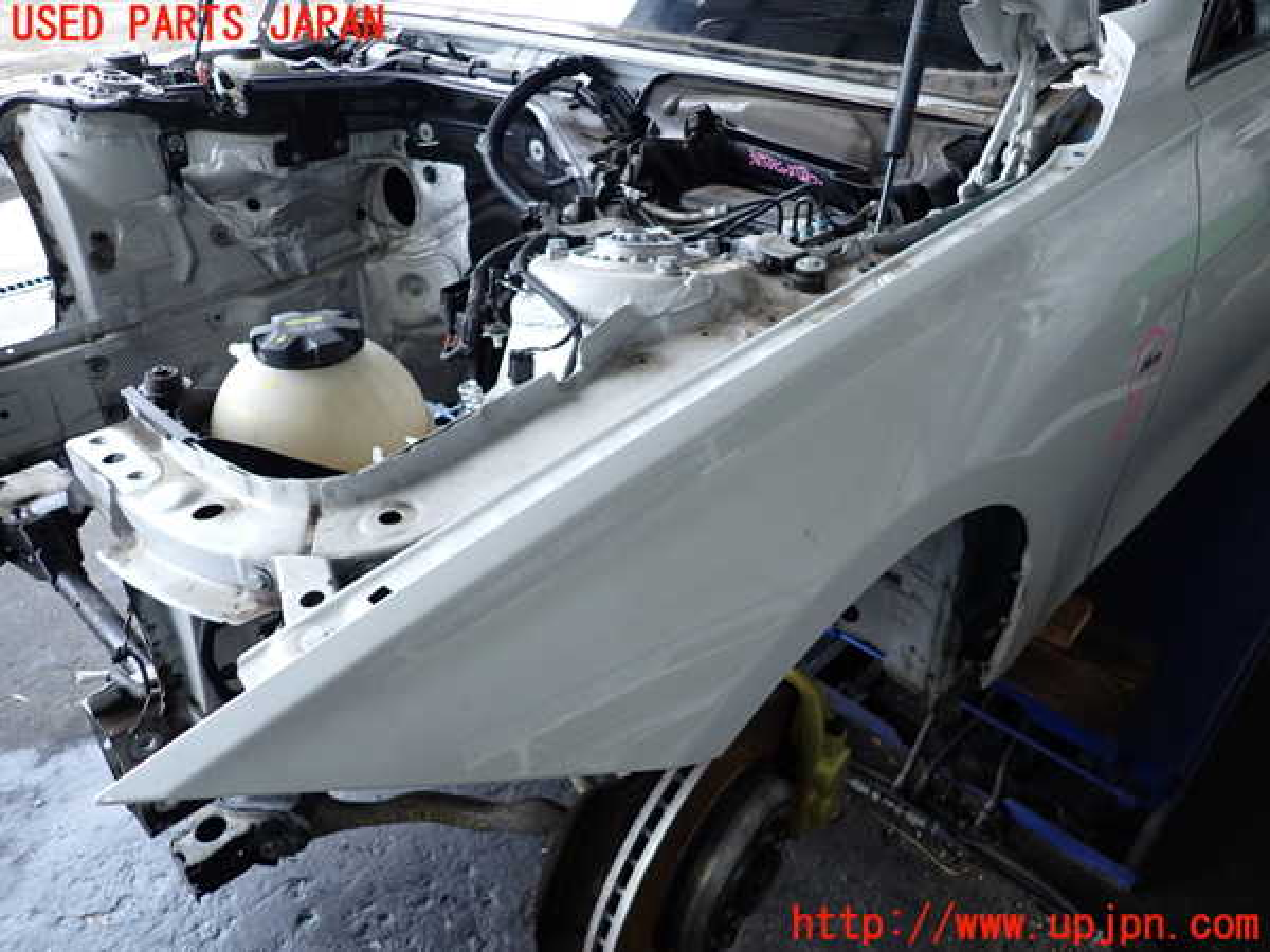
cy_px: 476
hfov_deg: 69.4
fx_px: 917
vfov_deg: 54.9
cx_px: 635
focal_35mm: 25
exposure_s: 1/125
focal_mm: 4.5
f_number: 2
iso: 200
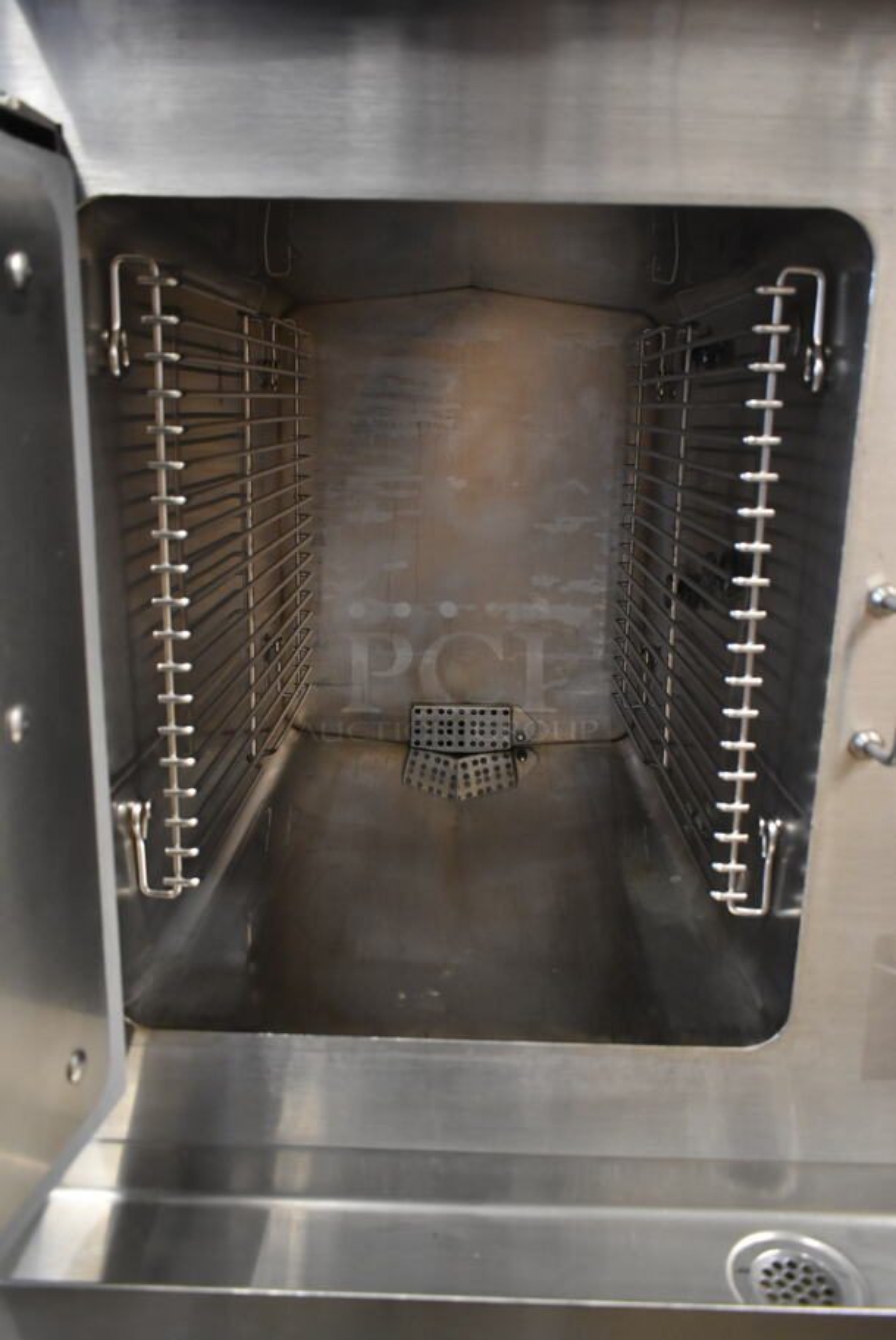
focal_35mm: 27
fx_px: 1006
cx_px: 448
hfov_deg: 48.0
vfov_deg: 67.3
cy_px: 670
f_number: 3.5
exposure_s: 1/30
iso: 1600
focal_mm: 18
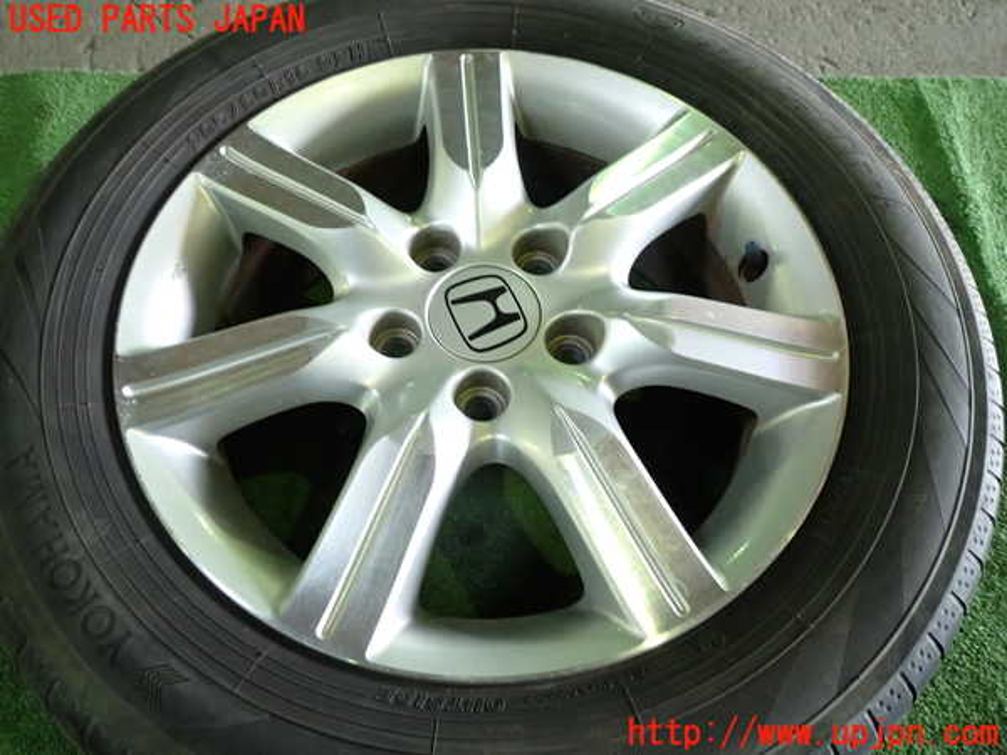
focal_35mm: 30
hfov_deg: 60.0
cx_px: 504
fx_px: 873
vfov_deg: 46.8
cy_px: 378
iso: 250
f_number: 2.3
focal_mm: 5.4
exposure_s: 1/30
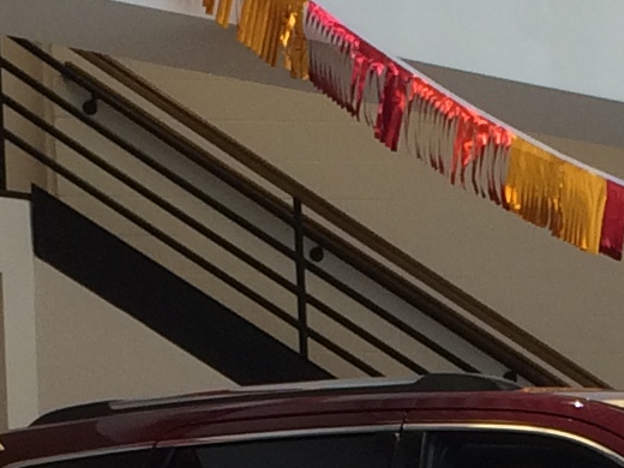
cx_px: 707
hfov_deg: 10.7
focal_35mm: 182
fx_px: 3281
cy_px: 1103
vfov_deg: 7.6
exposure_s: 1/120
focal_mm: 4.15
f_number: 2.2
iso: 32
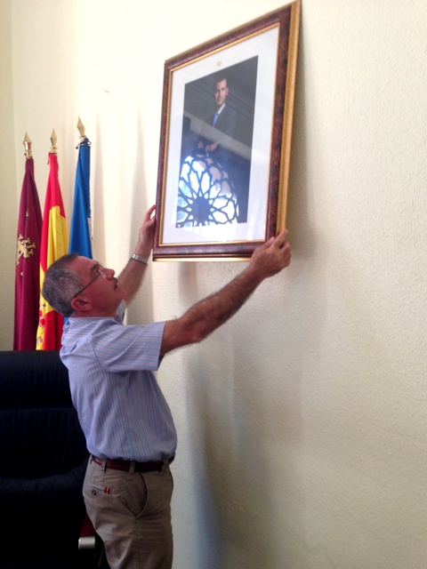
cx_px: 214
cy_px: 284
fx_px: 543
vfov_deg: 55.4
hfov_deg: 42.9
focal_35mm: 33
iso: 50
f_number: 2.4
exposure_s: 1/24
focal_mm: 4.12
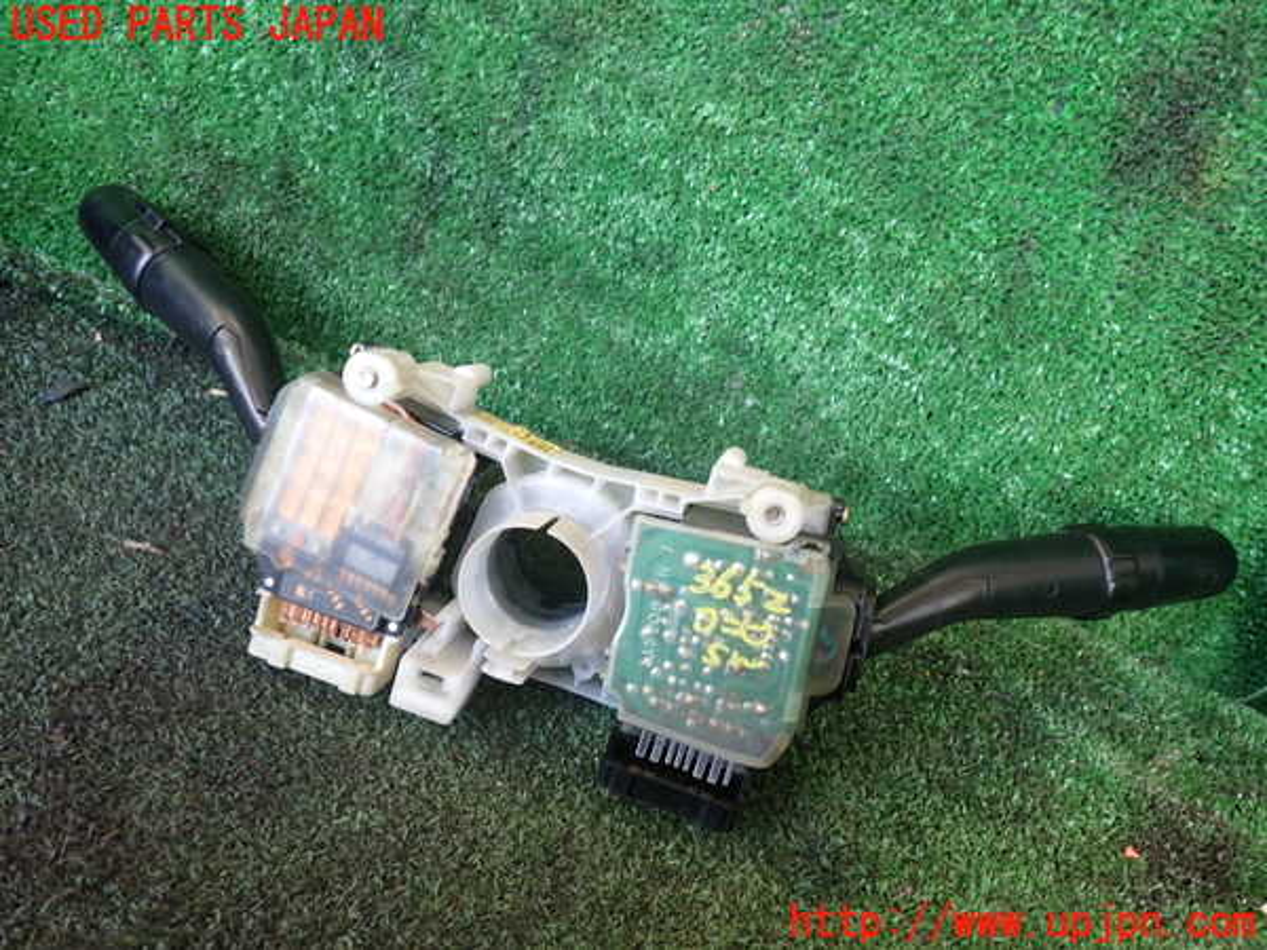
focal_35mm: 30
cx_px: 634
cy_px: 475
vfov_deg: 46.8
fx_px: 1098
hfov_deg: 60.0
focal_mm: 5.4
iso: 200
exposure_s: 1/60
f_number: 2.3
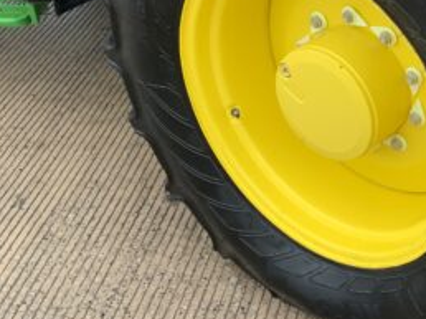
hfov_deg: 25.6
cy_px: 79
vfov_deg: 20.2
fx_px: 885
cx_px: 434
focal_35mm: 72
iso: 50
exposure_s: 1/122
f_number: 1.8
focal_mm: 3
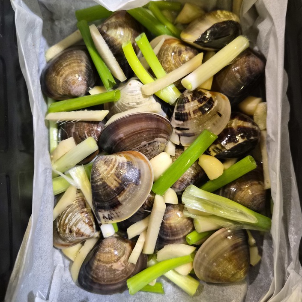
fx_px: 296
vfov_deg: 54.0
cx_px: 162
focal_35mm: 30
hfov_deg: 54.0
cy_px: 141
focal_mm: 5.4
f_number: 1.8
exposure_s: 1/120
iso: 1000
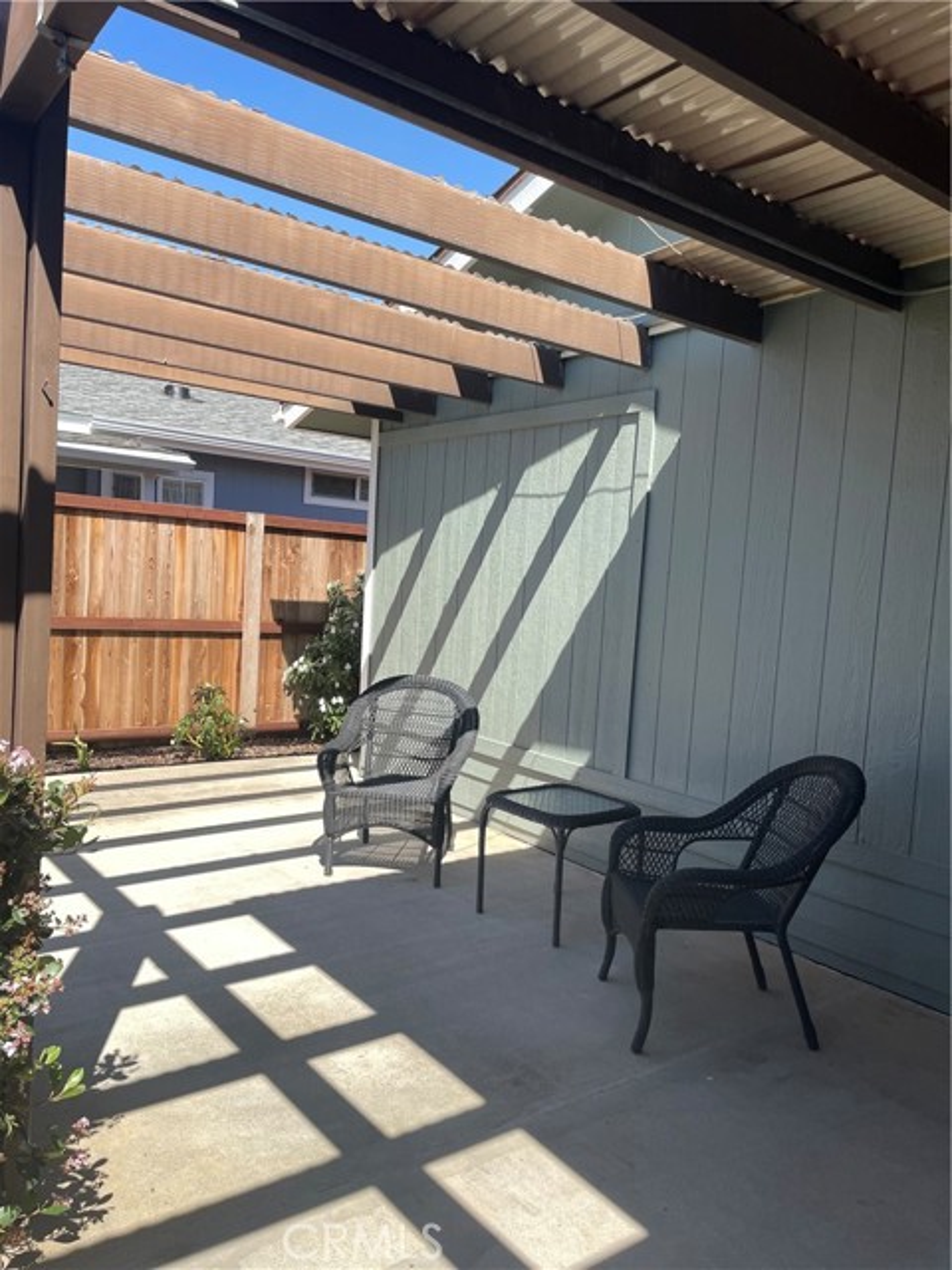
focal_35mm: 26
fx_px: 953
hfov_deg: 53.1
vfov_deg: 67.3
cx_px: 476
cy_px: 635
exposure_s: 1/2020
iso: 32
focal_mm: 4.2
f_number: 1.6
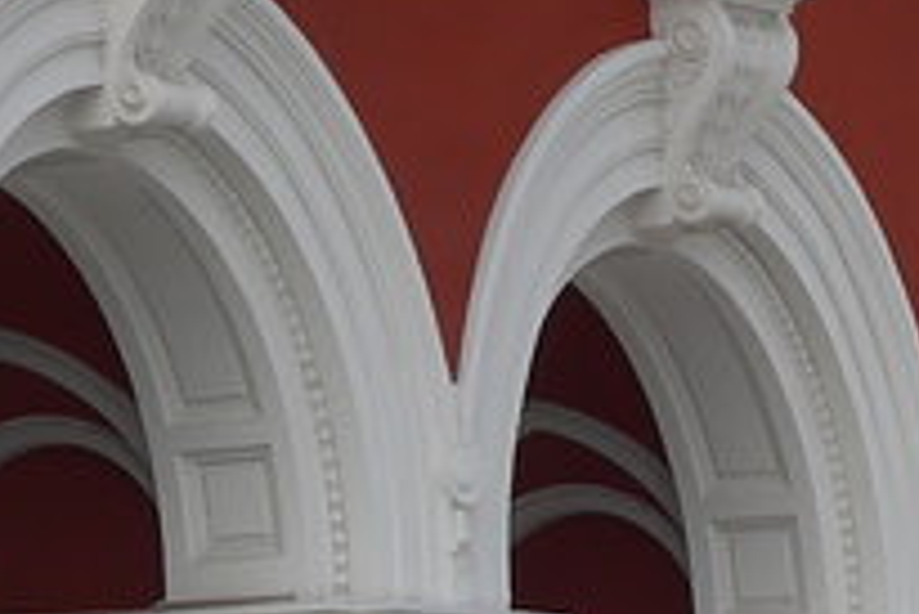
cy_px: 847
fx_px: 10244
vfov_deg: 3.4
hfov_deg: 5.1
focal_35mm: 401
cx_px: 421
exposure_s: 1/800
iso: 80
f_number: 3.9
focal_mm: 13.4
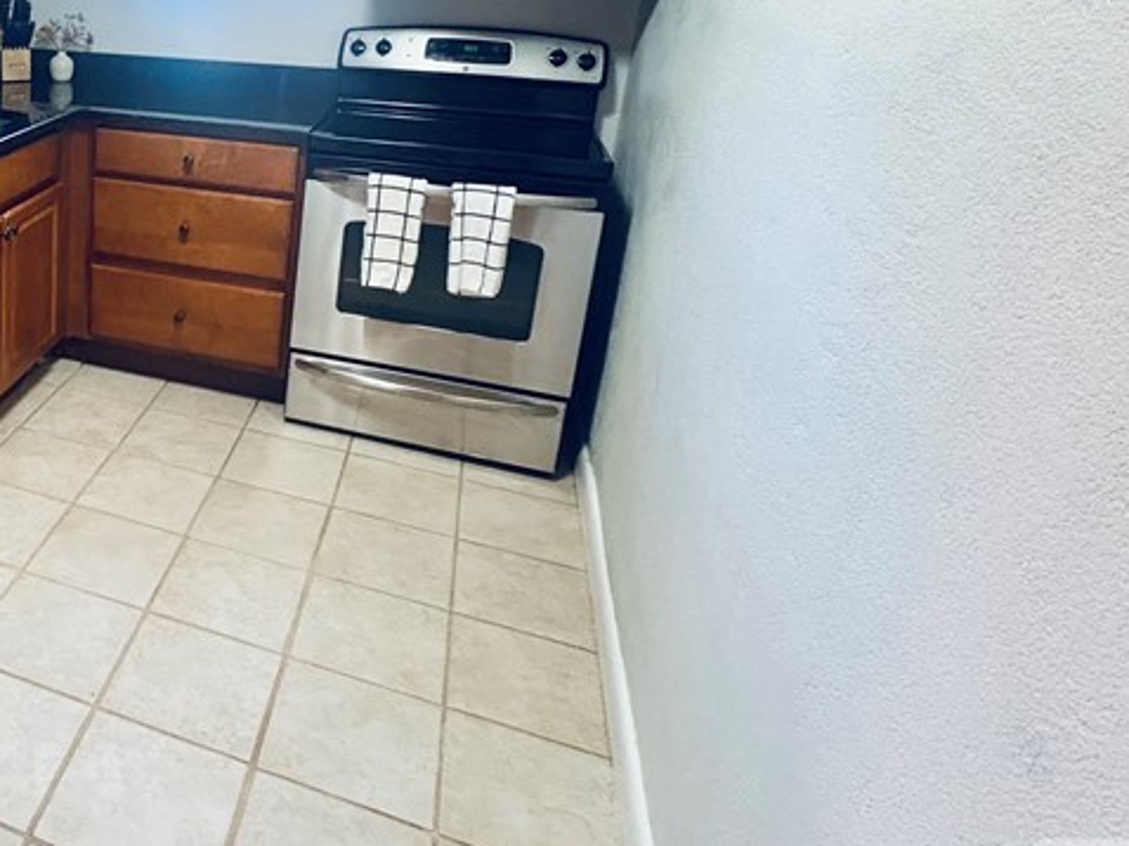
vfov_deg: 45.1
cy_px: 210
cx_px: 35
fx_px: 978
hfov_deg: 50.3
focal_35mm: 30
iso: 640
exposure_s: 1/60
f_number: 2.2
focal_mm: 2.22
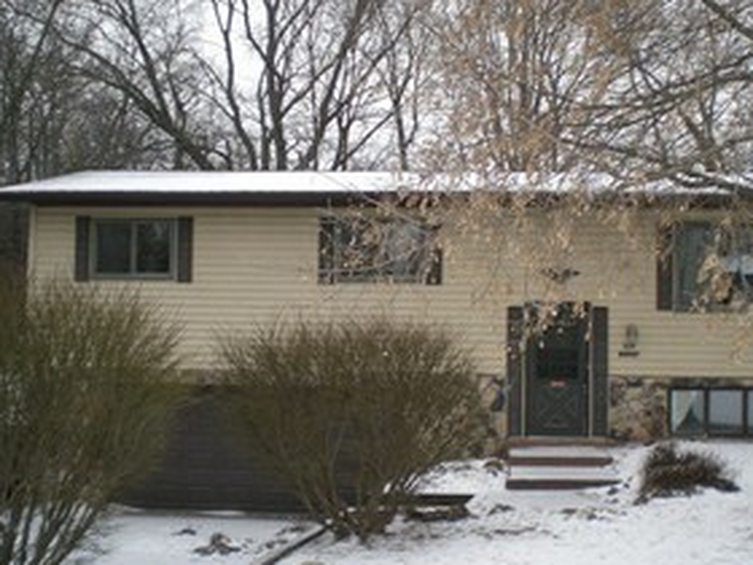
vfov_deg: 30.9
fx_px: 1022
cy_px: 307
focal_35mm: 47
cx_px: 438
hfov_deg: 40.3
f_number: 3.1
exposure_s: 1/190
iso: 77
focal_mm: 6.3
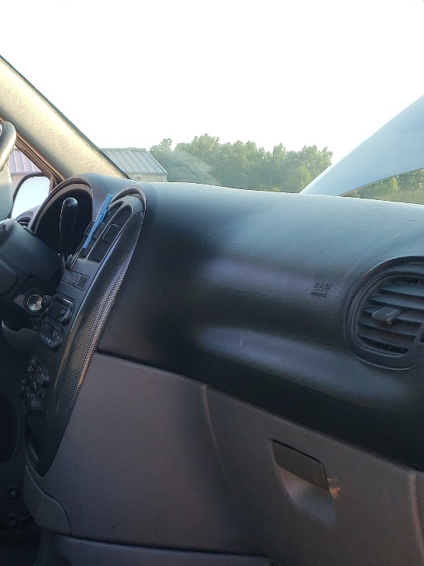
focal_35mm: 57
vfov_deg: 33.2
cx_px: -61
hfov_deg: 23.8
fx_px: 931
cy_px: 421
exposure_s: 1/400
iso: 50
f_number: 1.5
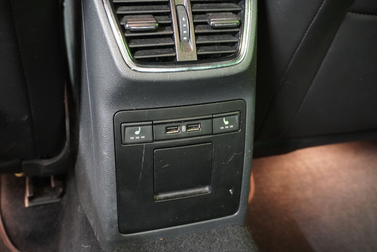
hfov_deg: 50.1
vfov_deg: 34.6
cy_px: 127
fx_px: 403
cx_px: 186
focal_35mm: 39
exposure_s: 1/13
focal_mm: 25
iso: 6400
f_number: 4.5
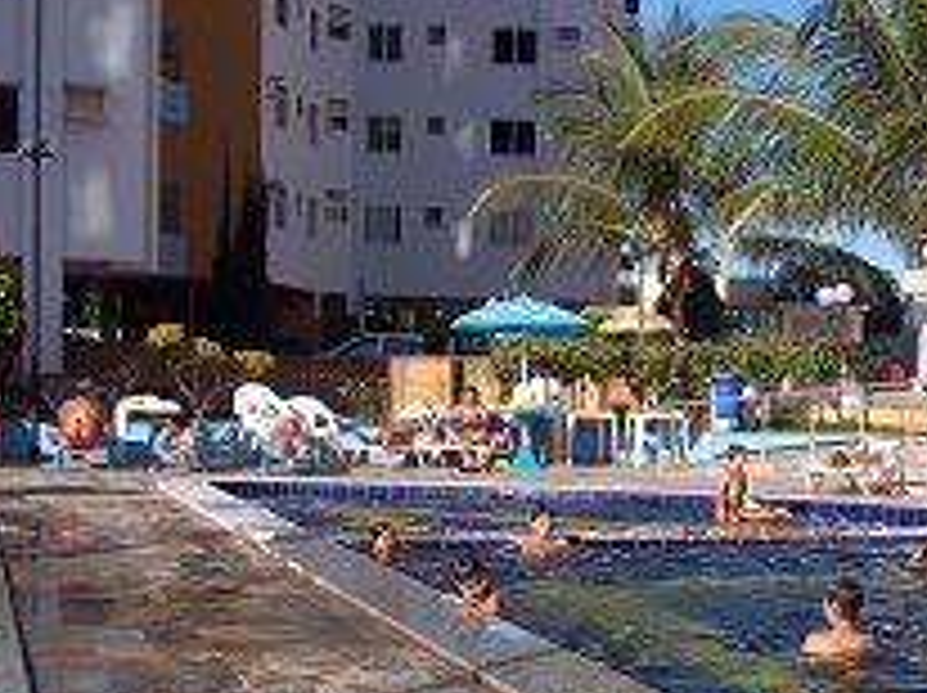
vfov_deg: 20.8
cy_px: 495
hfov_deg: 27.1
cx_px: 788
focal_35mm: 70
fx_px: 1872
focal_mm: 6.5
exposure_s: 1/200
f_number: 8
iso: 80
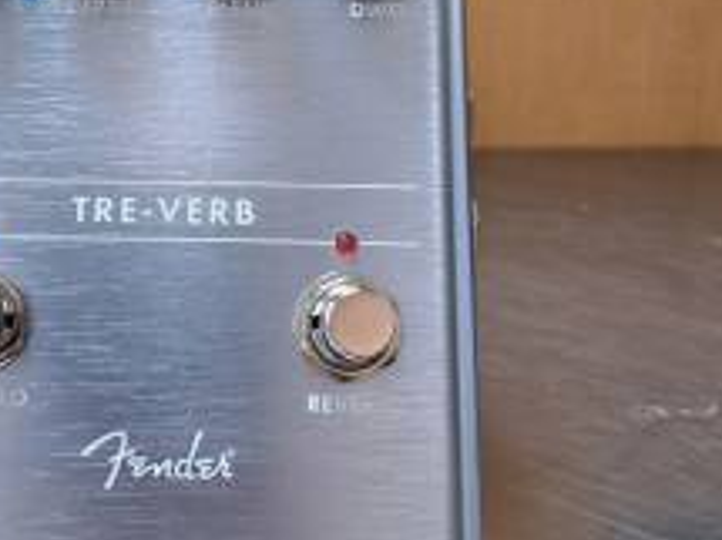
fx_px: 1209
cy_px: 74
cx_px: 195
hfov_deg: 32.7
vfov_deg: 24.6
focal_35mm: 58
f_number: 1.8
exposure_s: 1/60
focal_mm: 5.23
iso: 320
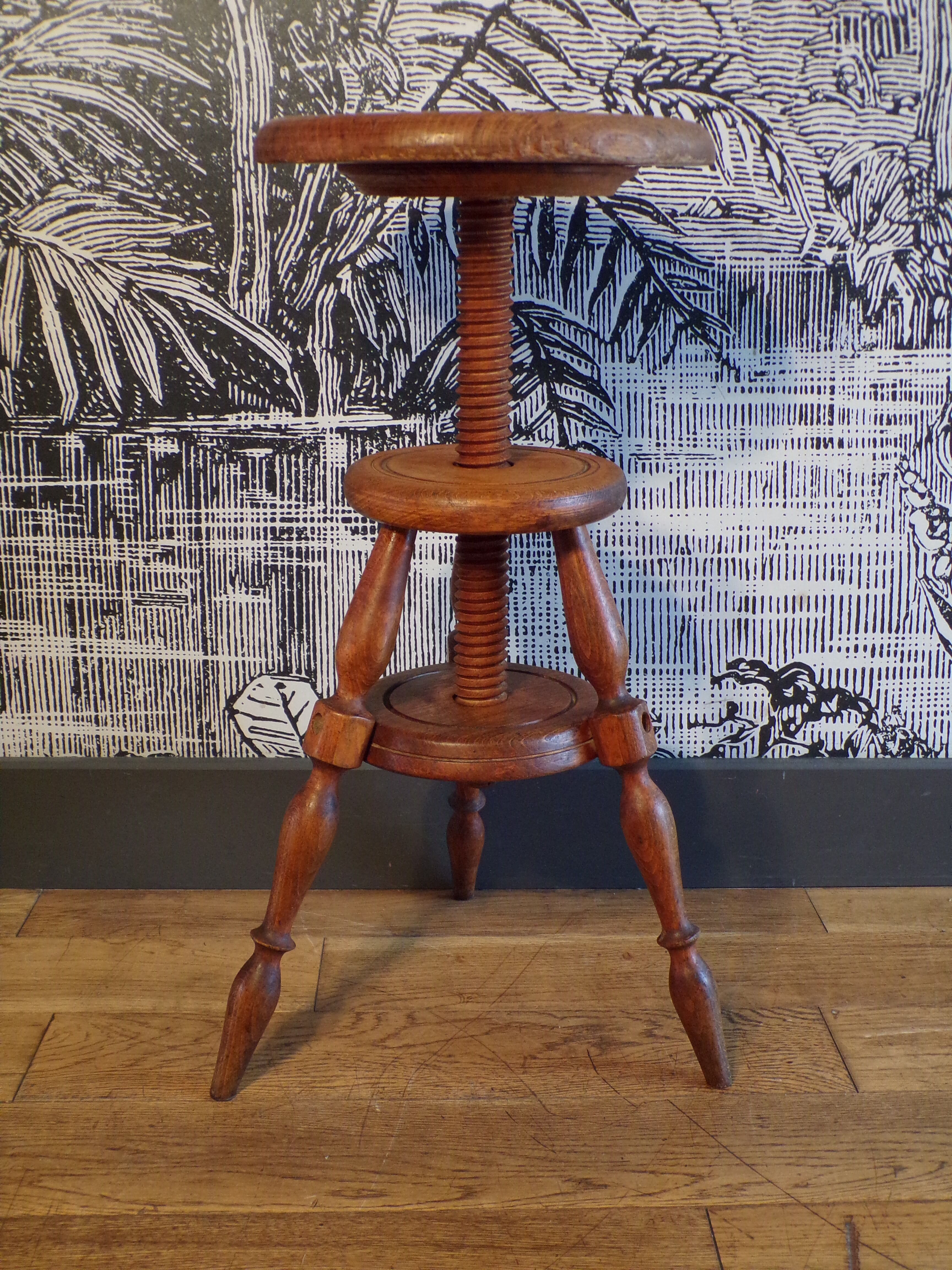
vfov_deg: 50.1
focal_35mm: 37
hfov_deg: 38.7
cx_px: 476
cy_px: 635
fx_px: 1357
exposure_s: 1/17
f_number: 3.3
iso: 257
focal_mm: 6.6
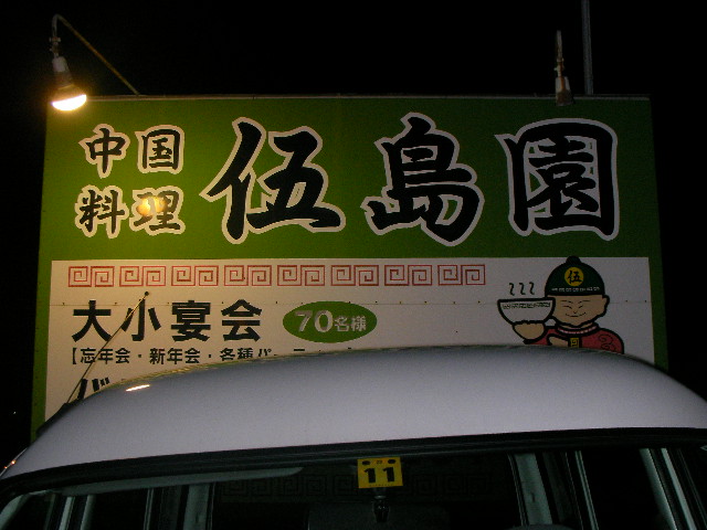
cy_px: 265
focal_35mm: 51
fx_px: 1042
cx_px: 354
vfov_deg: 28.6
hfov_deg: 37.5
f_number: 3.5
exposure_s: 1/36
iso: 233
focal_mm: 8.5
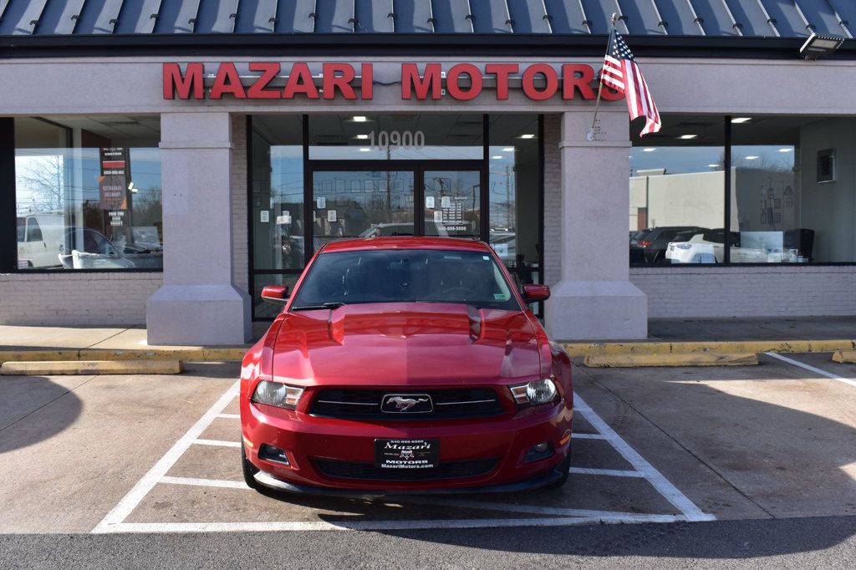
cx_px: 428
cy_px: 285
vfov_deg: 35.5
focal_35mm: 38
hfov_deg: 51.3
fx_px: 891
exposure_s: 1/320
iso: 400
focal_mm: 25
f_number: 10
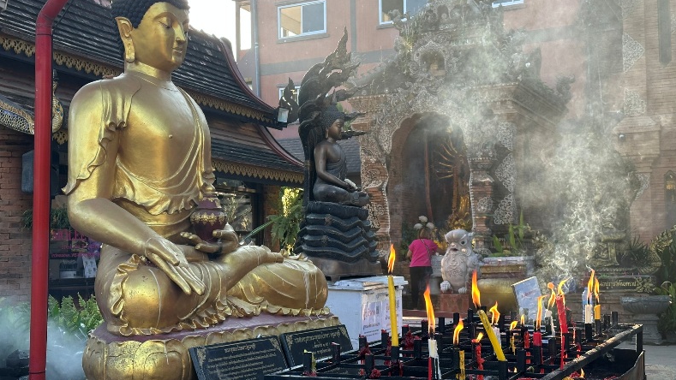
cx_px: 342
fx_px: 950
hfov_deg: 39.2
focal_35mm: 53
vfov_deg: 22.6
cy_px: 181
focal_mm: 6.86
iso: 64
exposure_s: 1/341
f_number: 1.78
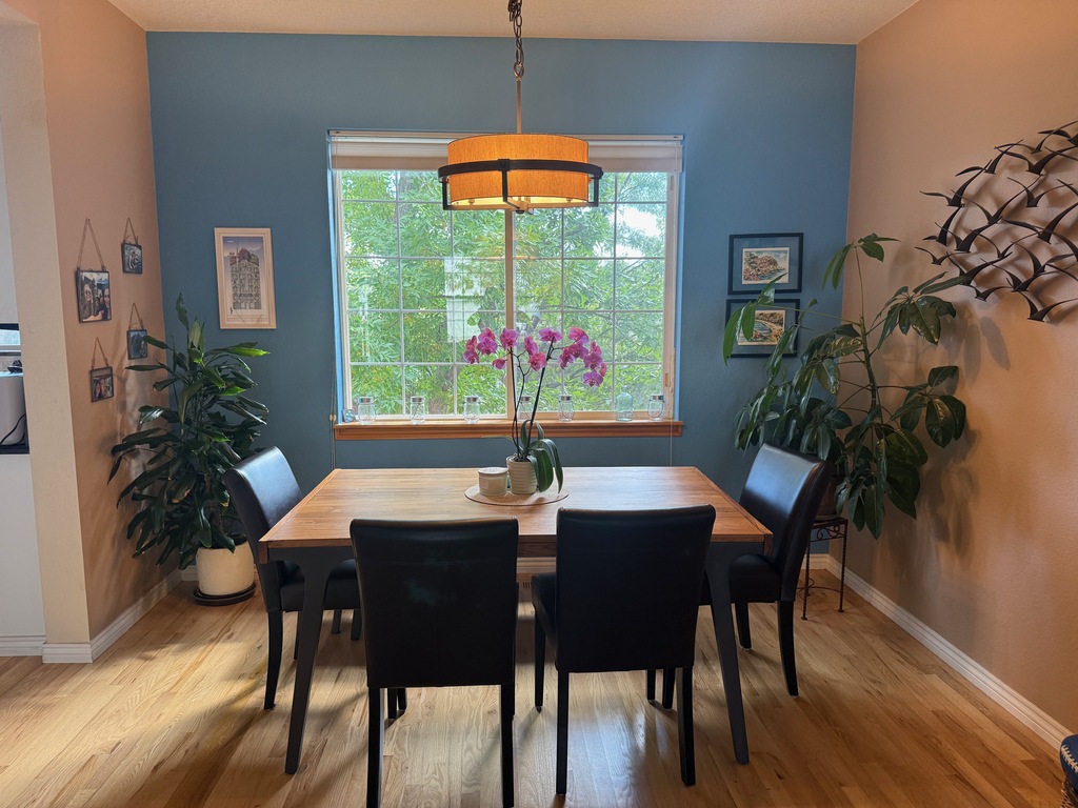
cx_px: 539
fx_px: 747
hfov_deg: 71.6
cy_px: 404
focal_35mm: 24
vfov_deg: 56.8
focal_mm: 6.76
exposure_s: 1/120
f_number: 1.78
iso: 160
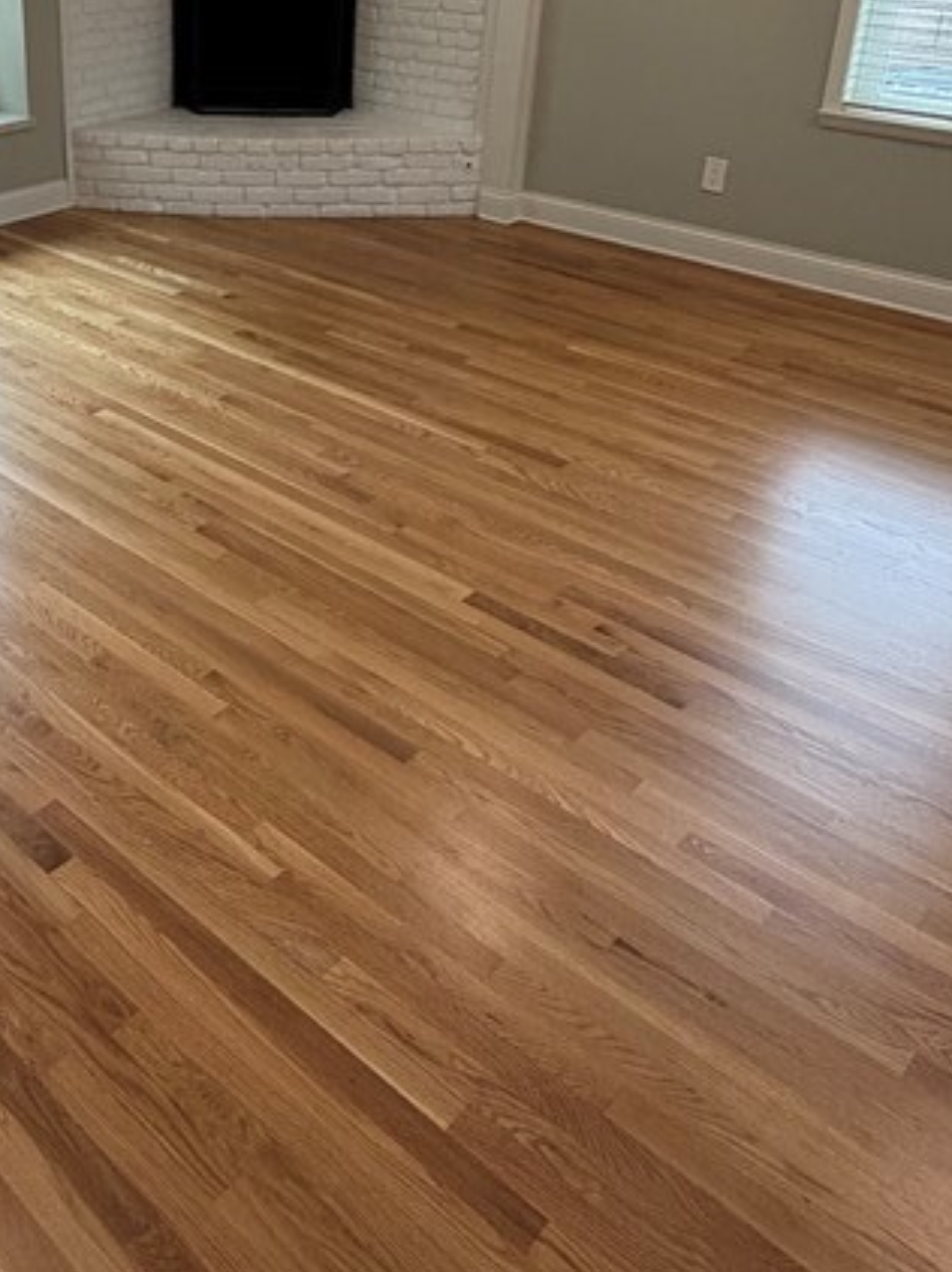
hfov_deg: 39.7
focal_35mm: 34
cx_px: 157
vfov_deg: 52.2
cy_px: 356
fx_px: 1248
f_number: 2.2
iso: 250
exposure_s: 1/120
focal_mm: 2.22
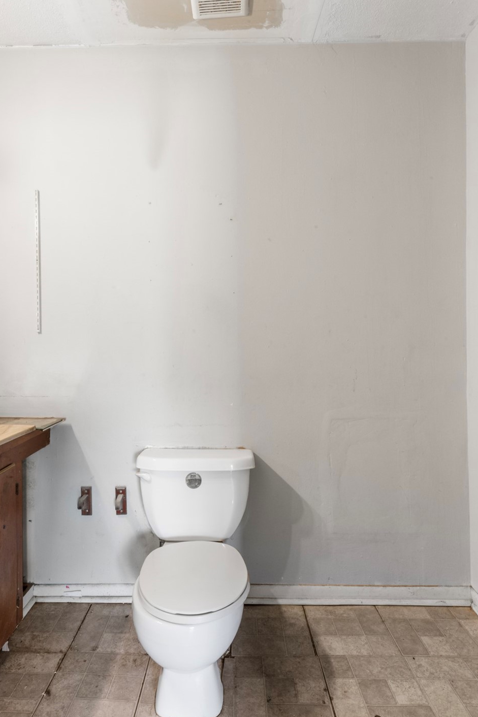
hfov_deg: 61.9
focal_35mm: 20
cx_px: 224
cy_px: 356
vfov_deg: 84.0
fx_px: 398
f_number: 9
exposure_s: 15
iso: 250
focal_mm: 13
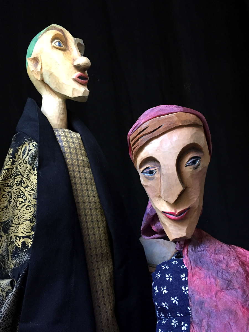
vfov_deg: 61.6
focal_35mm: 29
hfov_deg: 48.3
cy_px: 166
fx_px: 278
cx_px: 124
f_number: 2.2
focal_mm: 4.15
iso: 250
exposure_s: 1/20
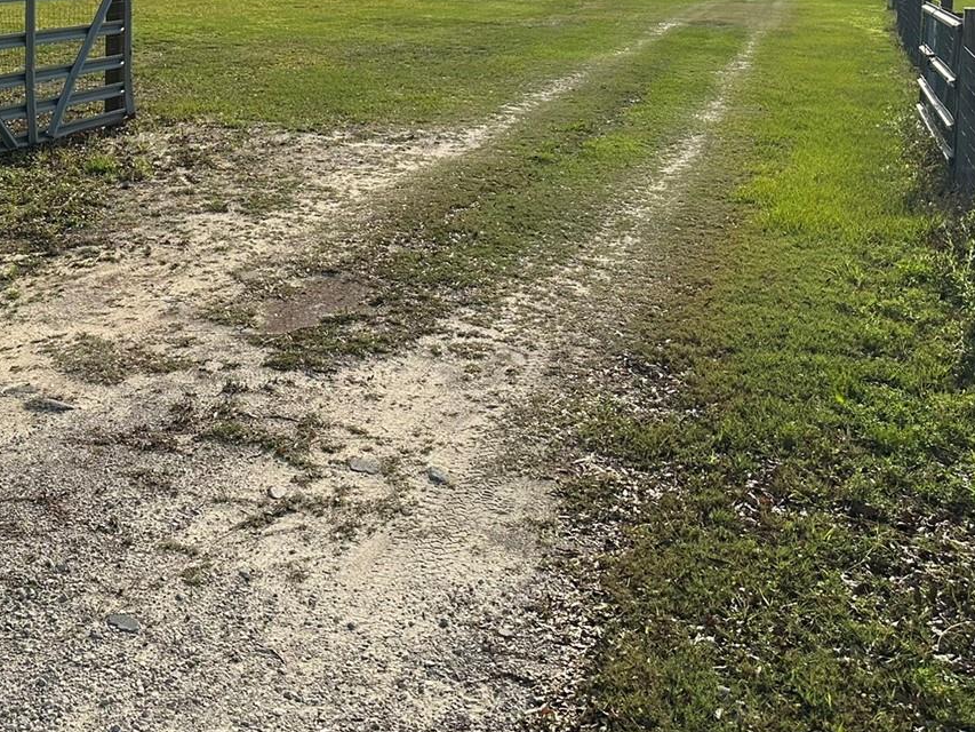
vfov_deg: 30.7
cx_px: 322
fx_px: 1268
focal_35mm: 45
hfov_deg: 41.5
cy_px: 73
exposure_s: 1/5525
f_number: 1.78
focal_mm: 6.86
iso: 80
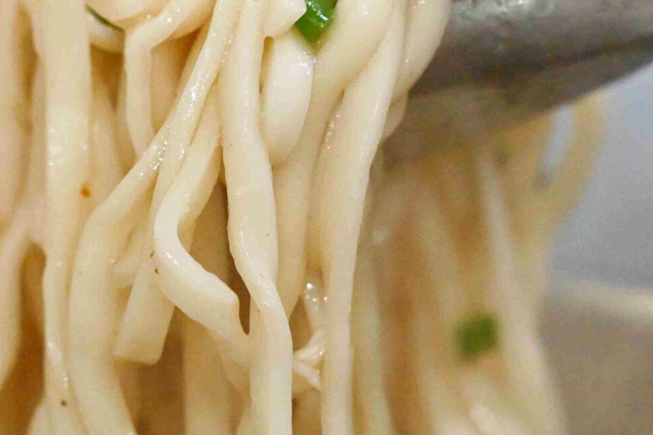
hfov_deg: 10.4
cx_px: 206
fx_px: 3573
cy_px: 132
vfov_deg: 7.0
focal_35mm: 197
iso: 2000
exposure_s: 1/200
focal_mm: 50
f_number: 3.2
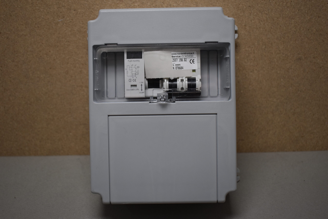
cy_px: 110
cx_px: 164
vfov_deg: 30.9
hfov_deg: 45.0
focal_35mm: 44
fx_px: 396
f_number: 4.2
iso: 400
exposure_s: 1/250
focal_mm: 29
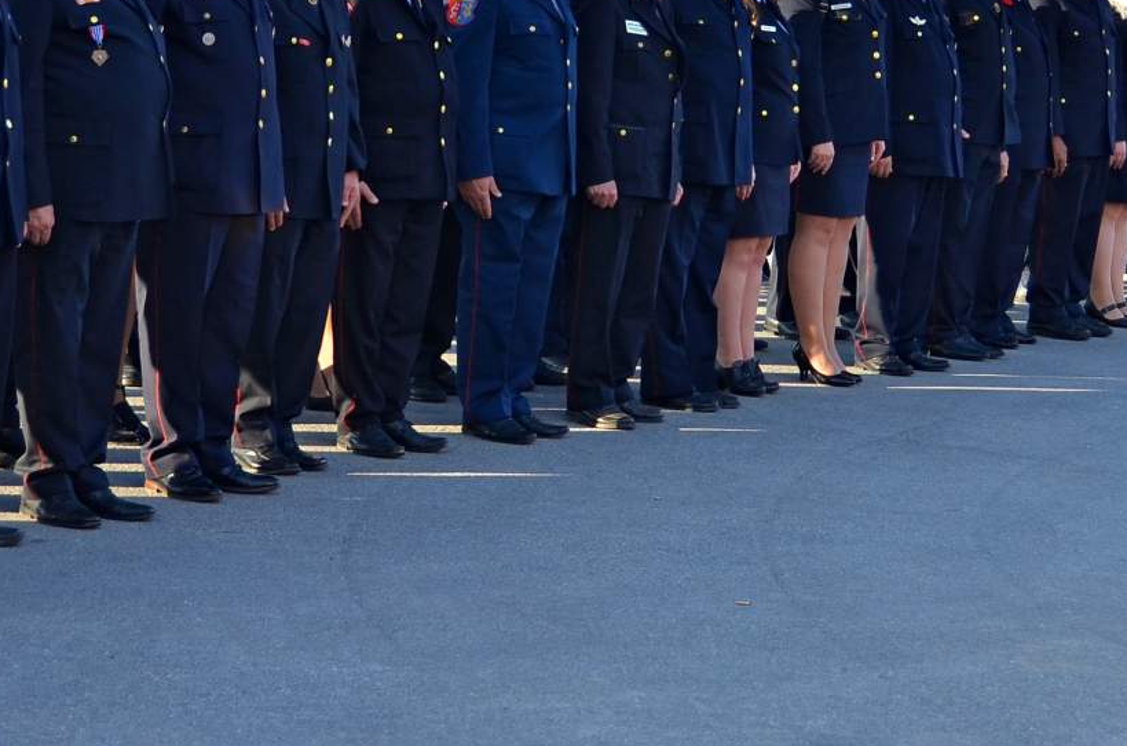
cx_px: 539
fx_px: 3717
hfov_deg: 17.2
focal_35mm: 119
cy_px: 127
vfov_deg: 11.4
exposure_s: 1/500
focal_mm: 26
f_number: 3.2
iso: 100
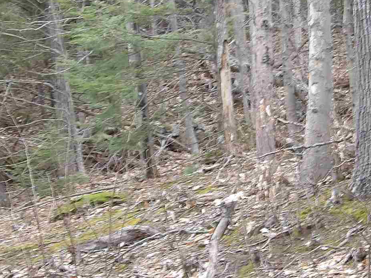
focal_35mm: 206
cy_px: 118
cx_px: 243
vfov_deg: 7.2
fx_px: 2207
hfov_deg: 9.6
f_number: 4
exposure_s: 1/35
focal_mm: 11.1
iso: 100
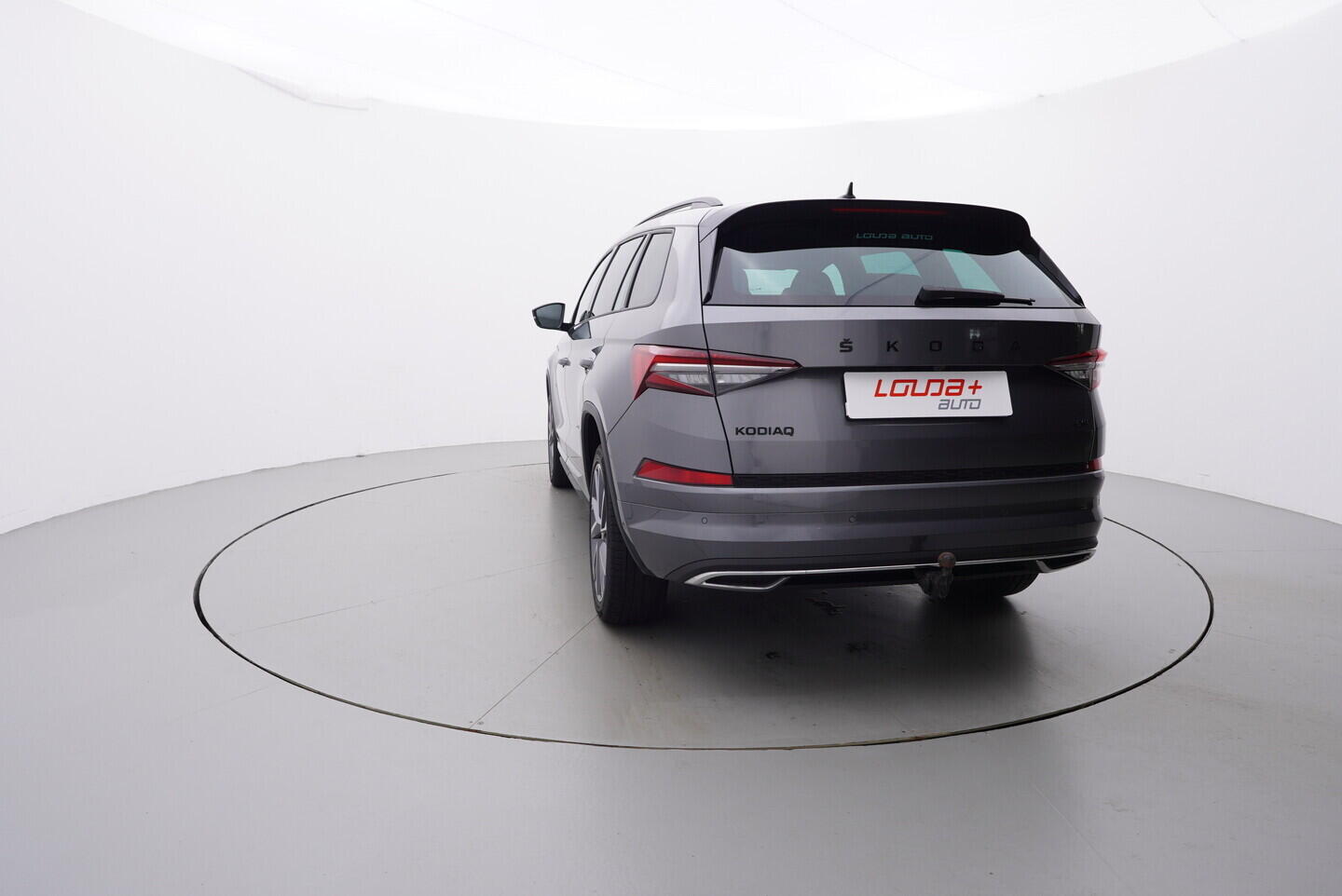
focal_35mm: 22
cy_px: 448
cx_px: 671
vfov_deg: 56.2
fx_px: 839
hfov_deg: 77.3
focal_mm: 15
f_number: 5
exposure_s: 1/80
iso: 200
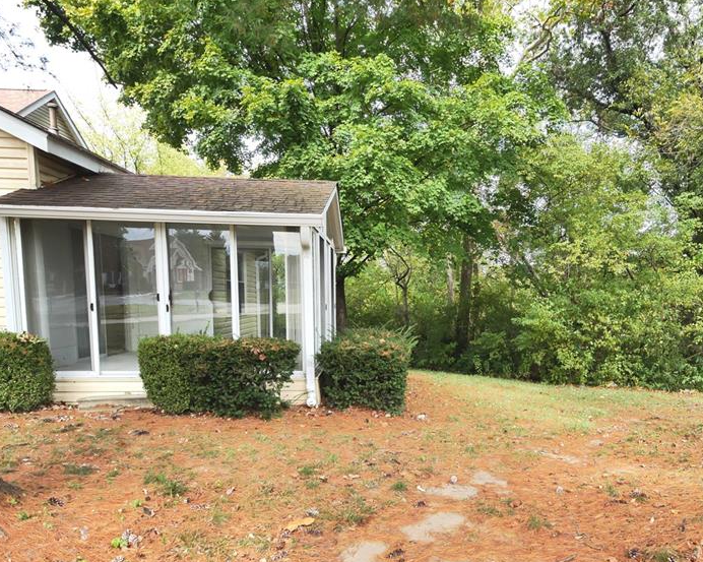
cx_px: 450
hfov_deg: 64.9
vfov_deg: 53.9
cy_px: 370
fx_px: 541
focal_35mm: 26
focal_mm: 9
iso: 800
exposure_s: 1/250
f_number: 5.6
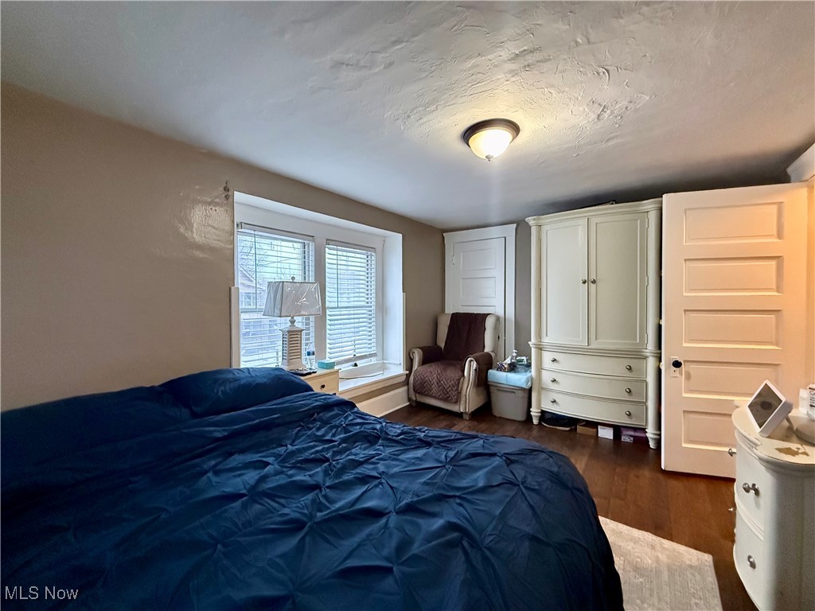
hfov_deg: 102.1
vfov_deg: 85.7
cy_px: 306
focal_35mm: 14
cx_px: 408
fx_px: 330
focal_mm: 2.22
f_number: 2.2
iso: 1250
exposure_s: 1/60
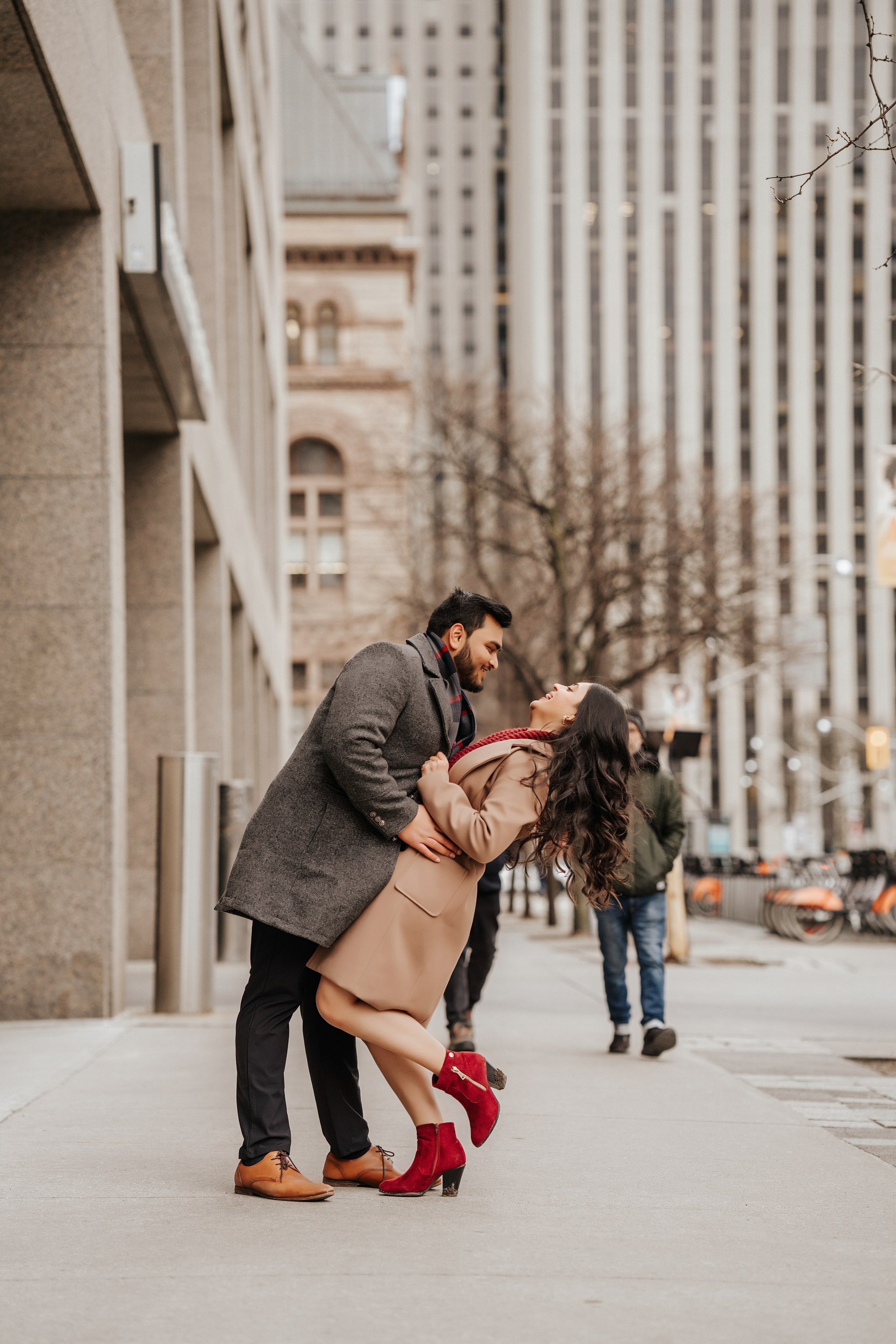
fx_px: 3173
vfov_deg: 23.9
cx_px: 448
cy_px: 672
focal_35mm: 85
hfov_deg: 16.1
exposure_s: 1/250
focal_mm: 85
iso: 125
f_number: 2.2
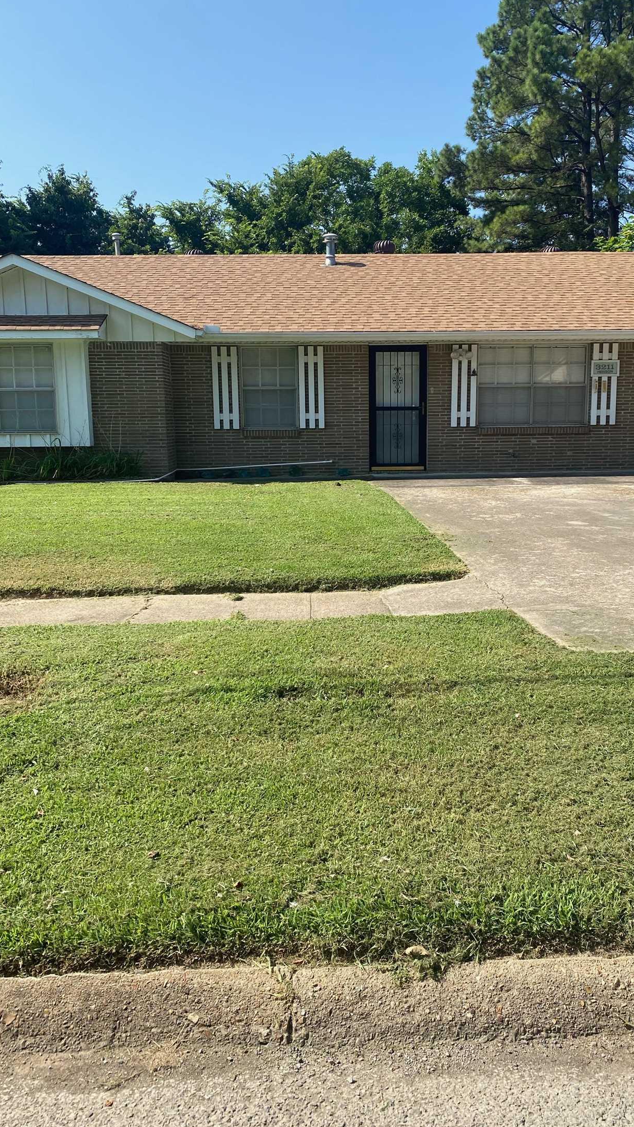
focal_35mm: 30
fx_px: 896
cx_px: 363
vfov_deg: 64.3
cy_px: 551
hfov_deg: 38.9
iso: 32
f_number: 1.8
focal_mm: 4.25
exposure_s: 1/1808
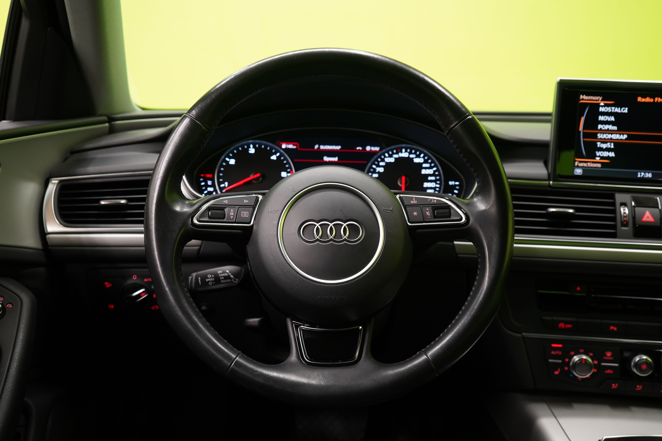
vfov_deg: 36.9
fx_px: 662
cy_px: 220
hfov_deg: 53.1
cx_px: 331
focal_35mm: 36
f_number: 5.6
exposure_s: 1/25
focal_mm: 36
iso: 1250
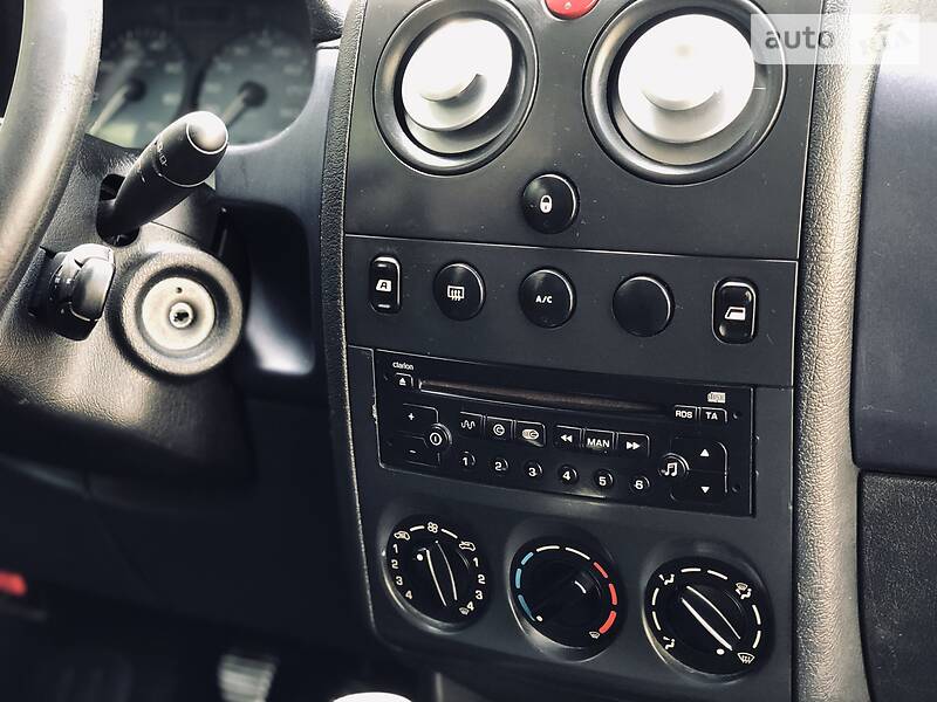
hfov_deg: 36.8
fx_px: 1408
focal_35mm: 52
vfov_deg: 28.0
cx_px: 468
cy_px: 351
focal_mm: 6
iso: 160
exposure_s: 1/24
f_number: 2.4
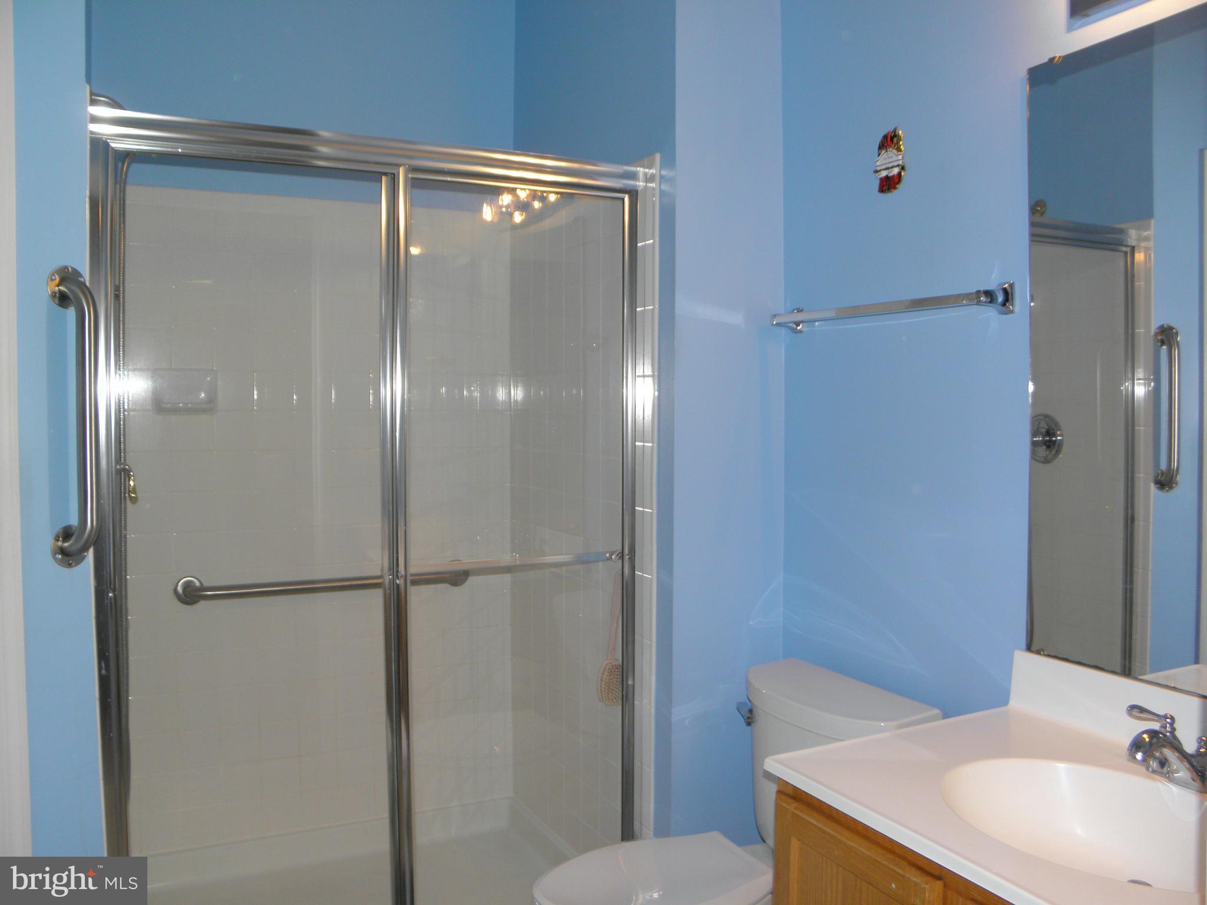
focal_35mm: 28
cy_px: 452
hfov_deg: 63.4
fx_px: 976
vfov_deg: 49.7
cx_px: 604
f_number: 3.5
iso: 100
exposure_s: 1/30
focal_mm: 5
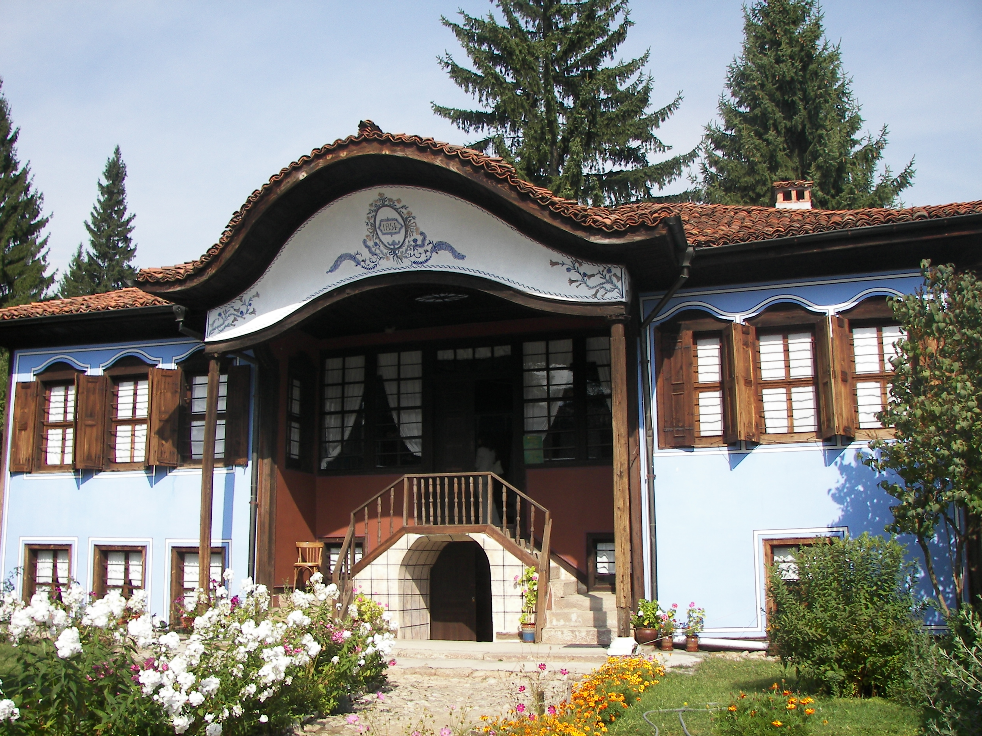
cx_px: 491
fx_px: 1021
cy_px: 368
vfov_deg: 39.7
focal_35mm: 36
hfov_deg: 51.4
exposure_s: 1/640
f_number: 2.8
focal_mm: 6
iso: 50
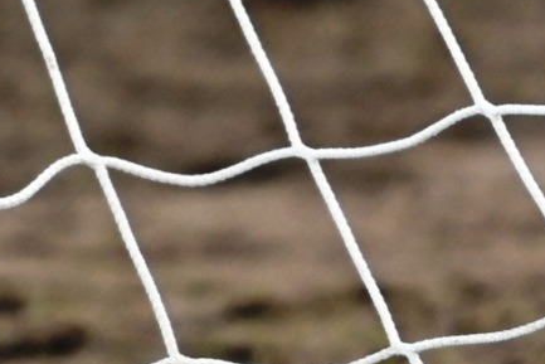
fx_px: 21473
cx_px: 866
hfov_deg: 1.5
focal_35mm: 1418
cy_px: 143
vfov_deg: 1.0
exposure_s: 1/800
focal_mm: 200
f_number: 2.8
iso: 360
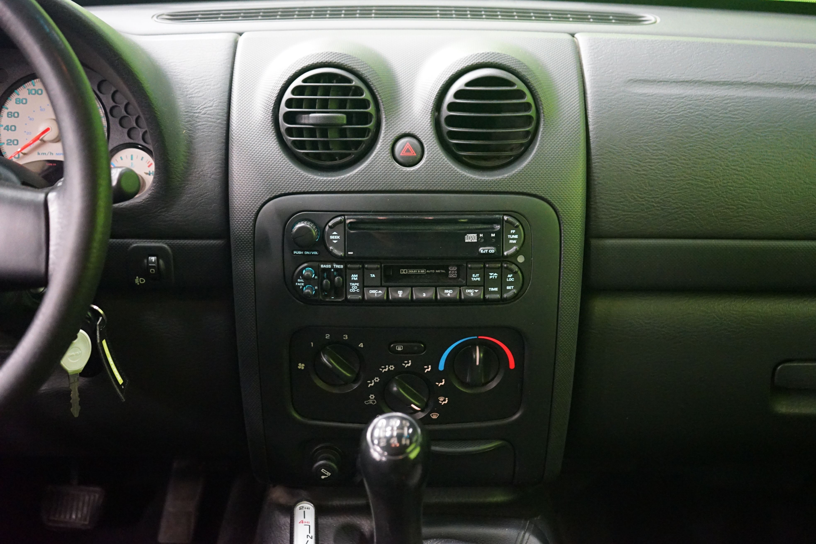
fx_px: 952
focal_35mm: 42
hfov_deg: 46.4
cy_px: 272
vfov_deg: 31.9
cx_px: 408
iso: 6400
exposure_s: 1/10
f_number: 4.5
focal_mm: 42
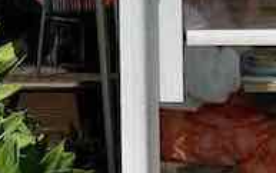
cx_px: 107
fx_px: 1287
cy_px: -141
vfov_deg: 7.5
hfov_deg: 12.2
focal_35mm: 171
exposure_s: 1/3984
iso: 32
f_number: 1.8
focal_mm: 4.25
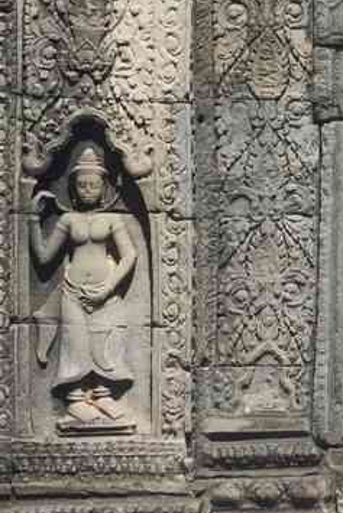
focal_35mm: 181
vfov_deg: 11.3
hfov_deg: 7.5
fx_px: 2590
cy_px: 126
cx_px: 352
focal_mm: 43
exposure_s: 1/80
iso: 200
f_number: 11
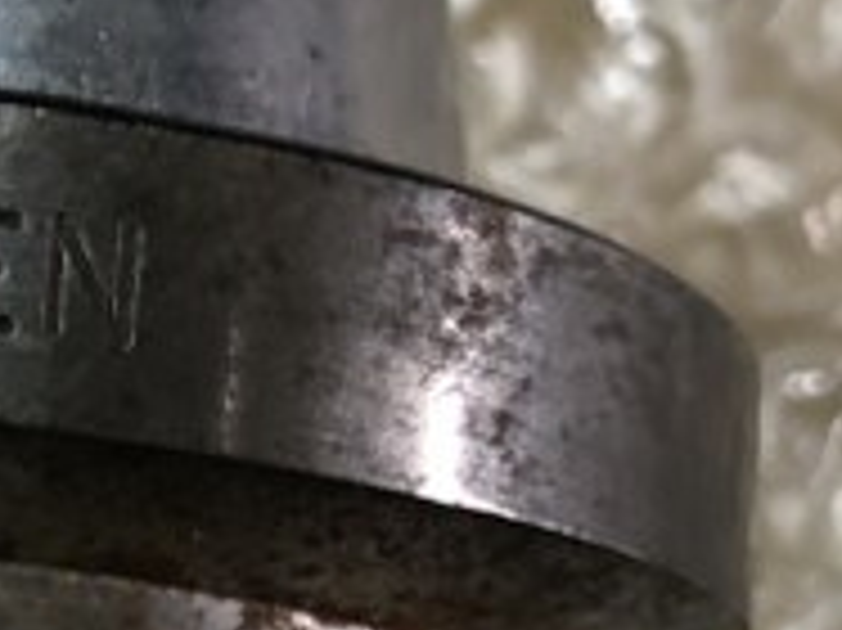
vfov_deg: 12.3
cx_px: -374
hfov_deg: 15.3
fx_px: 2917
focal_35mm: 120
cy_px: 292
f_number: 1.8
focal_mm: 4
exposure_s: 1/15
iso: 50
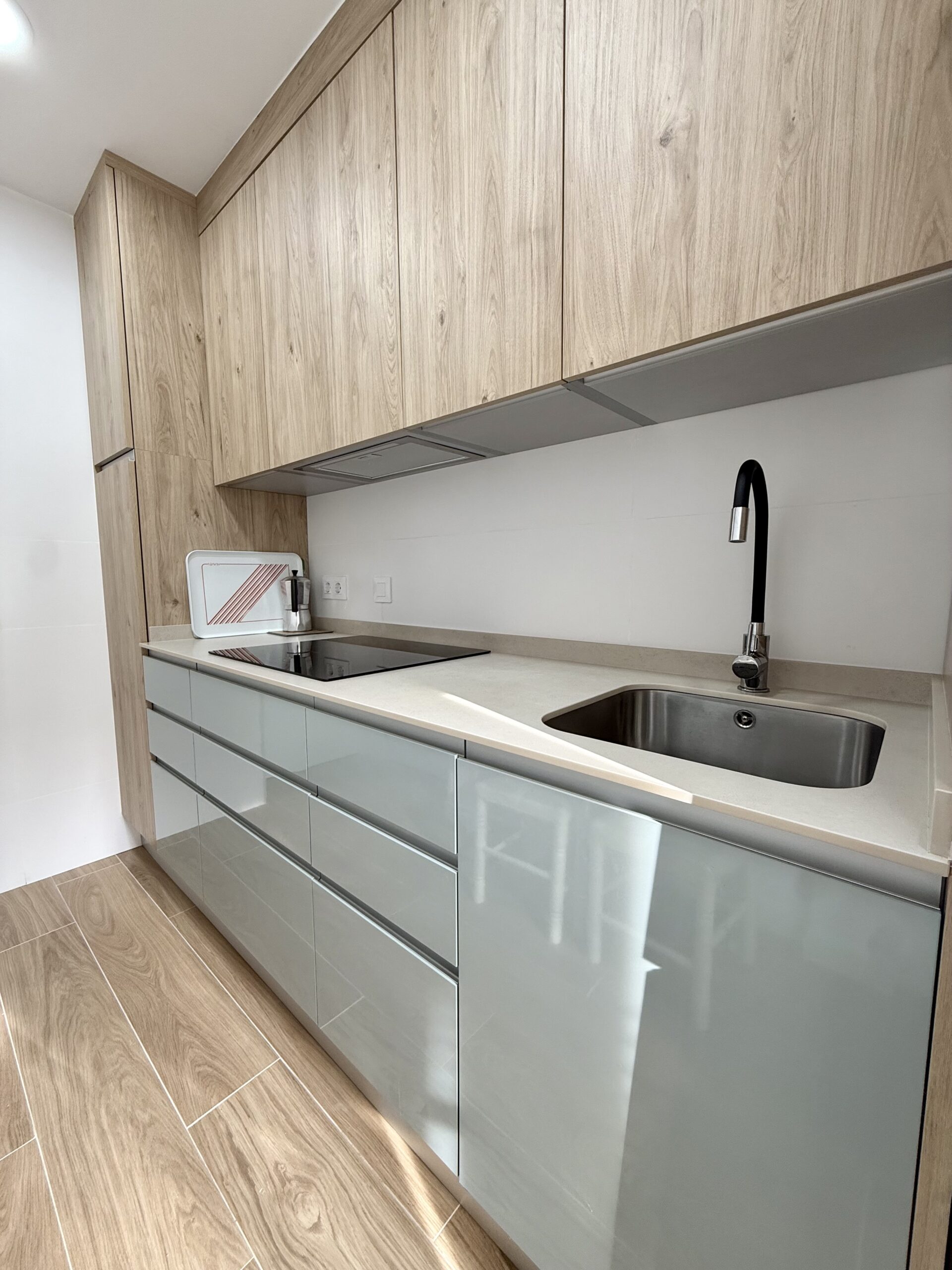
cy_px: 635
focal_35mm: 14
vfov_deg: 102.1
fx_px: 513
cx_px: 476
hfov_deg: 85.7
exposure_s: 1/100
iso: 100
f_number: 2.2
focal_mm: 2.22
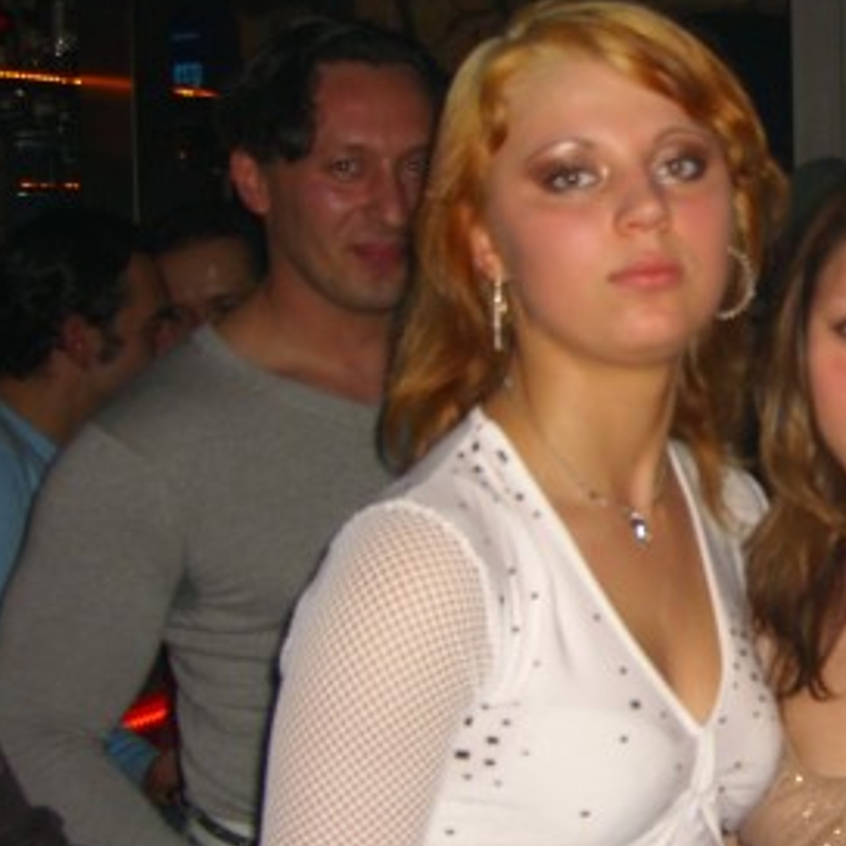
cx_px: 865
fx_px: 2046
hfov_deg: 22.4
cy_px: 460
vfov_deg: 23.4
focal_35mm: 74
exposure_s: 1/60
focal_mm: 7.9
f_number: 2.8
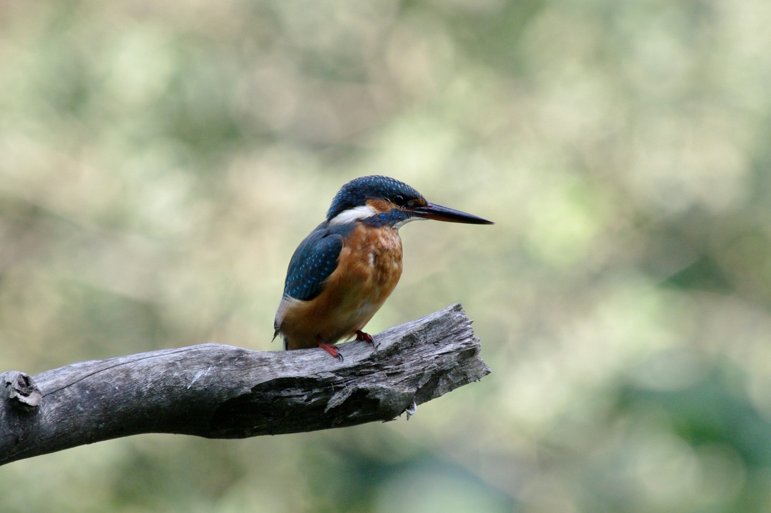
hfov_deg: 4.6
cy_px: 256
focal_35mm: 450
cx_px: 386
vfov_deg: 3.0
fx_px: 9628
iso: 800
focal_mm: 300
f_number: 5.6
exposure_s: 1/350
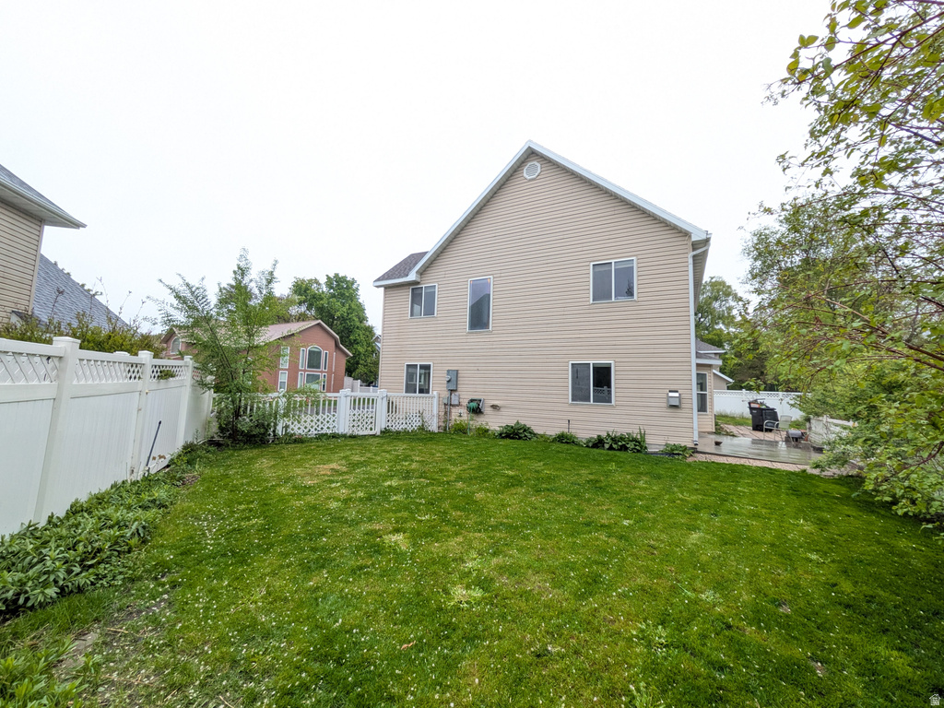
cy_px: 354
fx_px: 382
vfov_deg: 85.7
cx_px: 472
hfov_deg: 102.1
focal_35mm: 14
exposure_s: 1/90
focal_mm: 1.83
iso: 78
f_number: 2.2
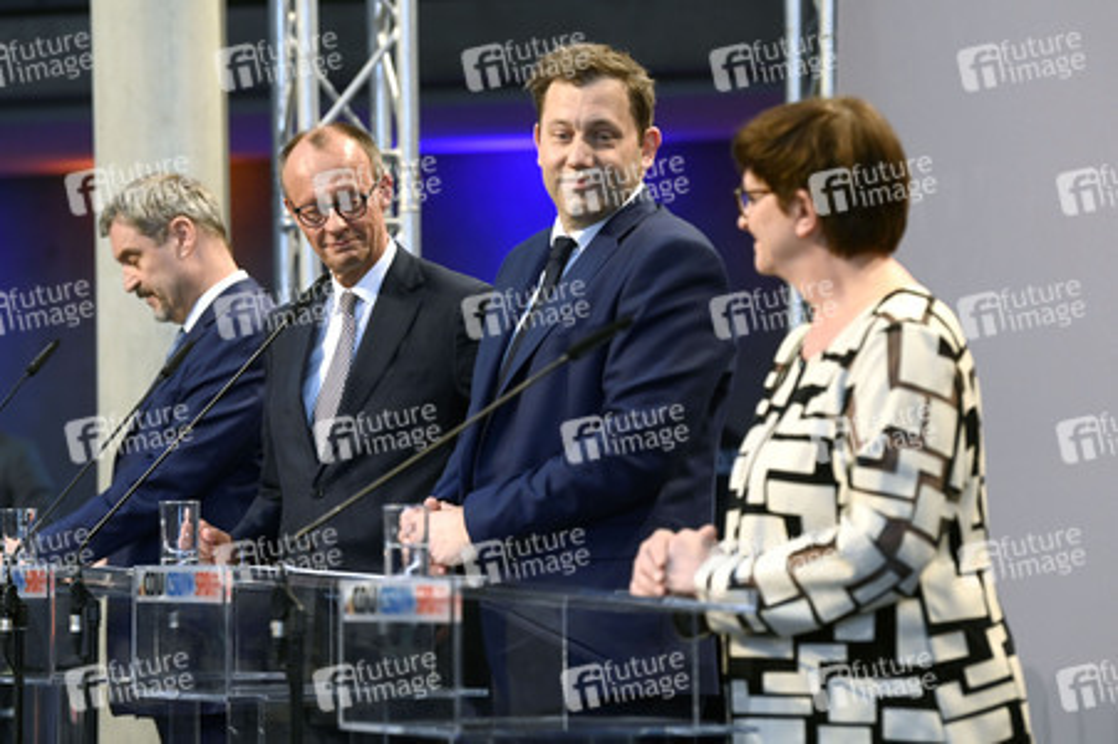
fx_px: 5120
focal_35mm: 165
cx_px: 559
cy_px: 372
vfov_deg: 8.3
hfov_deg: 12.5
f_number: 4.5
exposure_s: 1/500
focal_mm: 165
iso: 2500
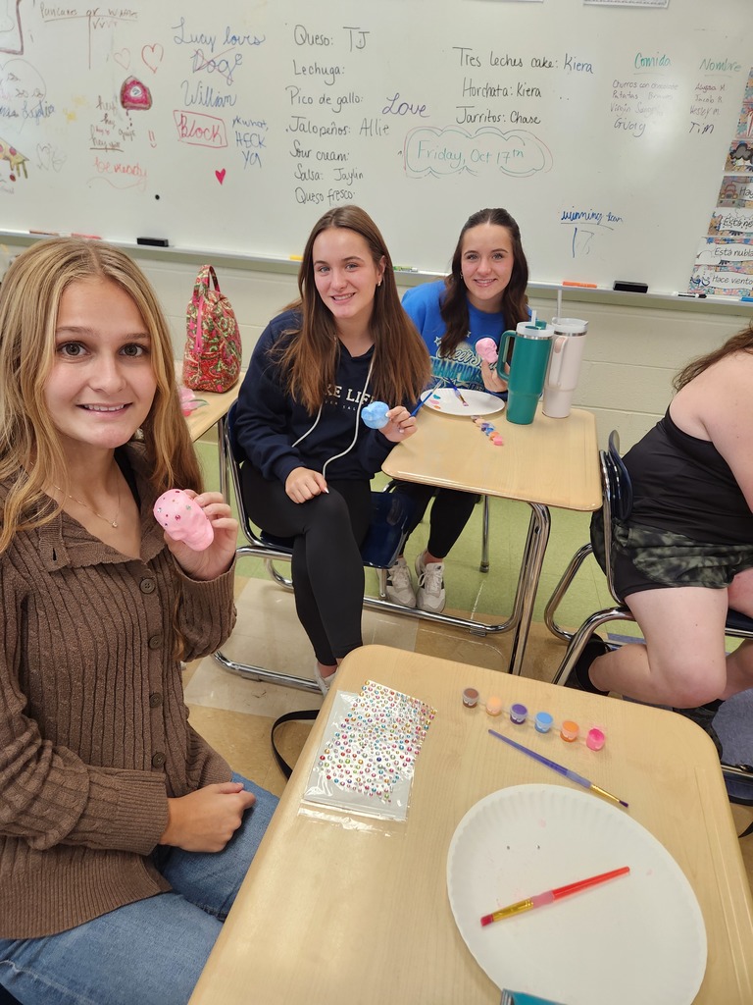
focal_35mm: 23
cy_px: 502
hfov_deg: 58.9
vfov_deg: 73.9
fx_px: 667
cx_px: 376
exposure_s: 1/120
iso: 200
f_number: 1.8
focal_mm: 5.4
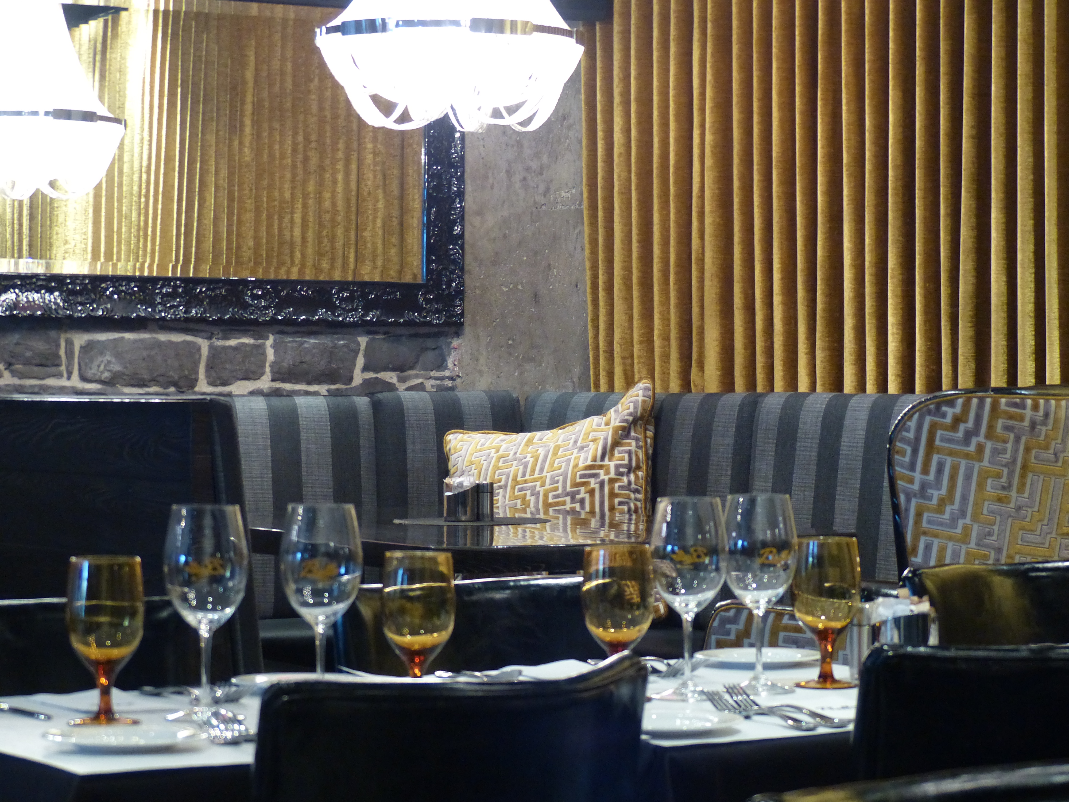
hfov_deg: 18.9
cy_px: 401
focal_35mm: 104
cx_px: 534
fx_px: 3212
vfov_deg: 14.2
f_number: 2.8
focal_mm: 17.4
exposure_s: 1/13
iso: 400
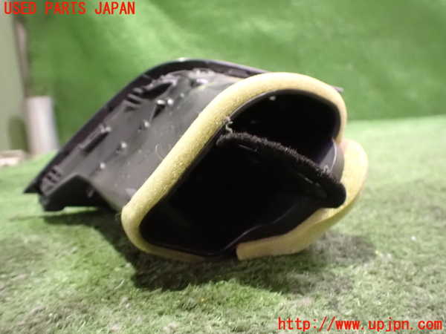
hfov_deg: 60.0
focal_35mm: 30
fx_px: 387
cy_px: 167
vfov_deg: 46.8
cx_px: 223
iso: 1600
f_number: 2.3
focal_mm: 5.4
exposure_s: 1/15
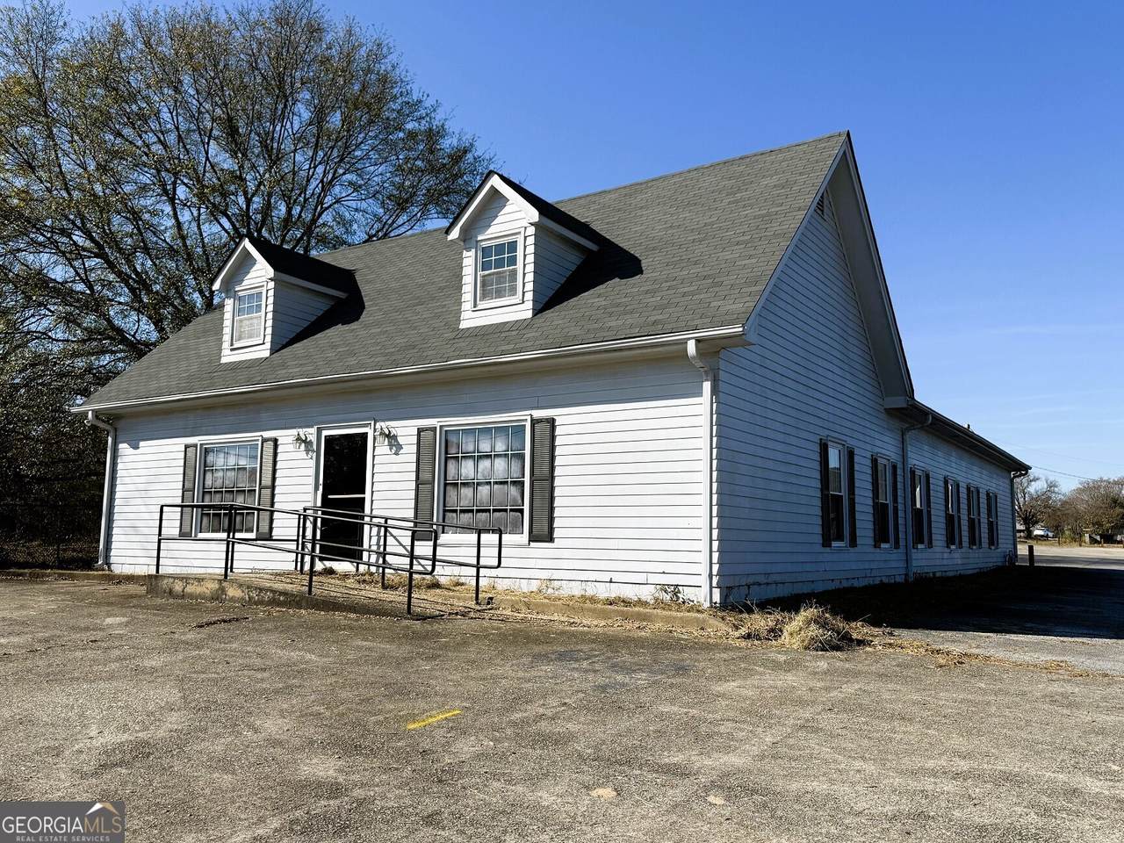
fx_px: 909
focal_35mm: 28
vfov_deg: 49.7
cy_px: 422
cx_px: 562
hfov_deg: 63.4
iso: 80
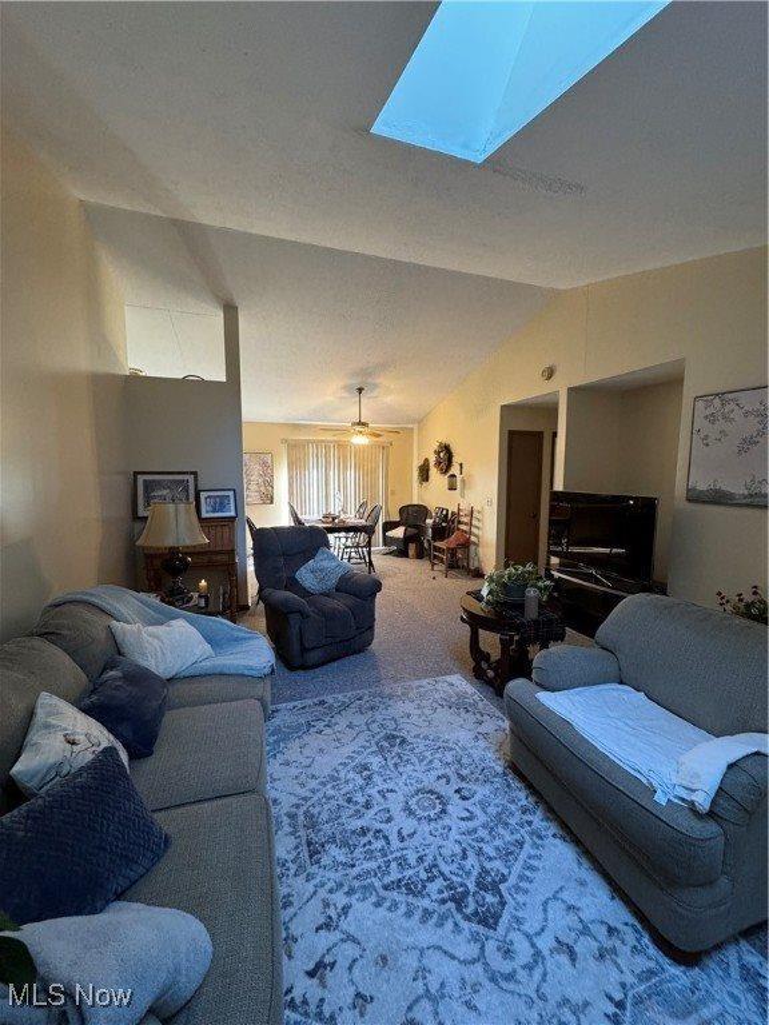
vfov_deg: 102.1
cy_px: 512
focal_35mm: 14
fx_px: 415
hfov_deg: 85.7
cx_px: 384
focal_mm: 2.22
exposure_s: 1/60
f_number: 2.2
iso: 320
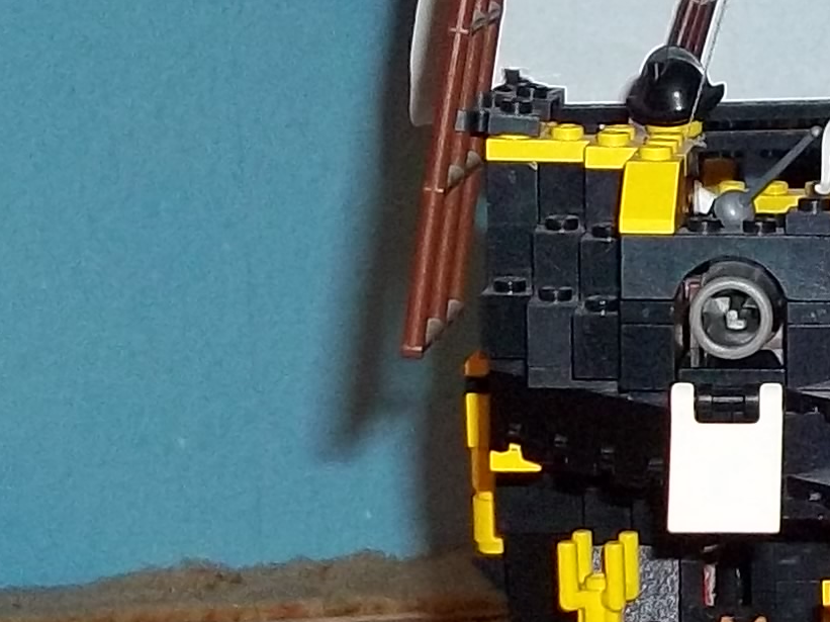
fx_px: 3739
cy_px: 378
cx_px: 933
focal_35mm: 156
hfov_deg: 12.4
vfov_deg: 9.5
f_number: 2.9
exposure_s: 1/30
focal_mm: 5.7
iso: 160
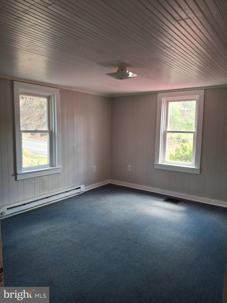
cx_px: 114
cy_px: 152
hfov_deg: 54.9
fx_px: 219
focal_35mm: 25
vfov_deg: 69.4
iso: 80
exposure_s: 1/120
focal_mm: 4.69
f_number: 1.8
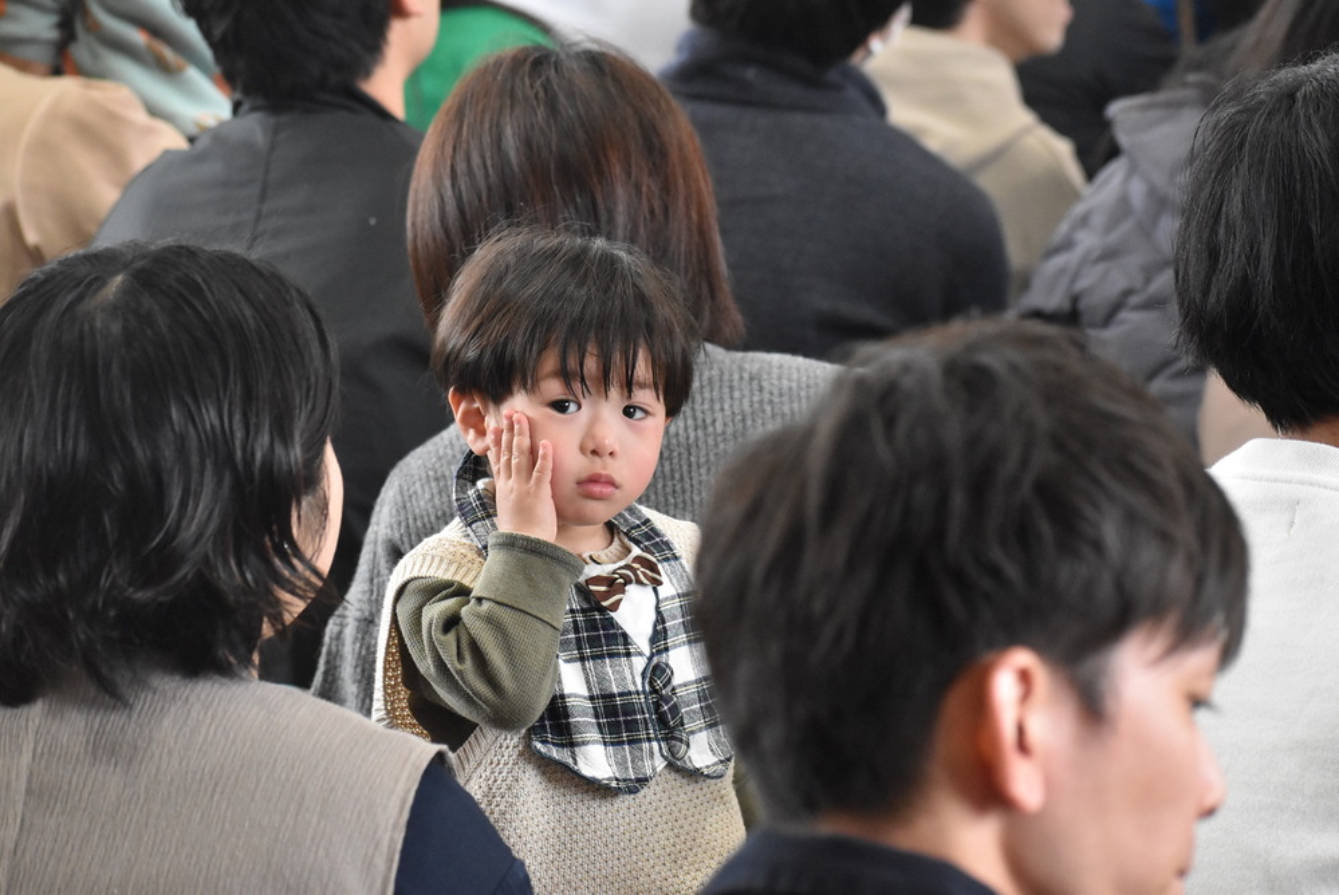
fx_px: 5305
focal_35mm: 142
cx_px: 670
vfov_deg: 9.6
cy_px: 448
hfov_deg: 14.4
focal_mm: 95
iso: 4000
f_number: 5.6
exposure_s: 1/500
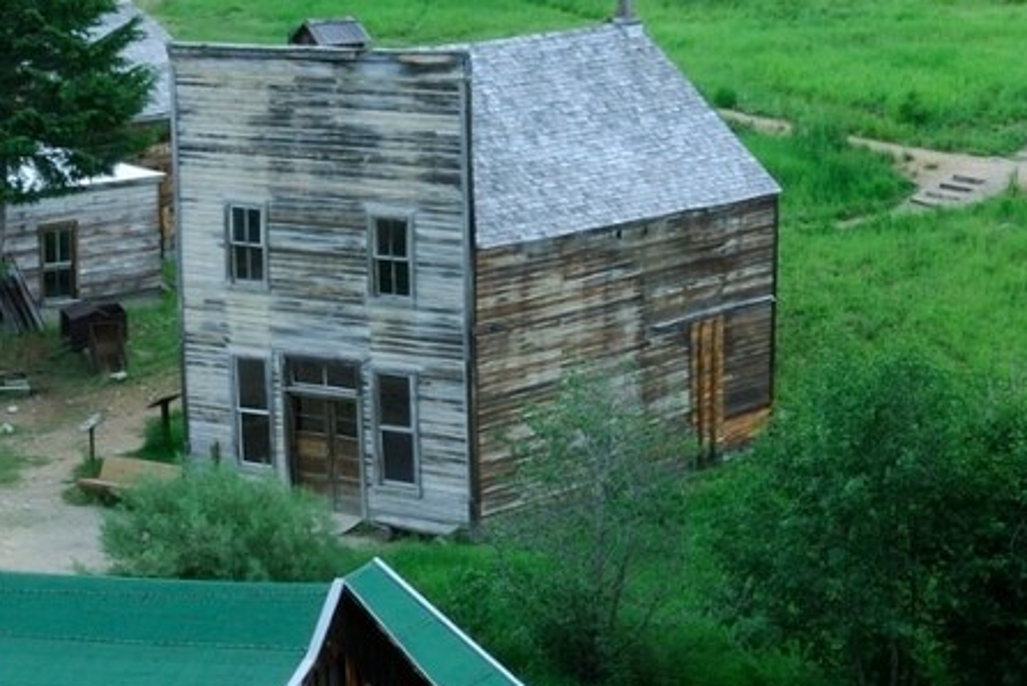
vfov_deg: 13.0
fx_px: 2997
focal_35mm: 105
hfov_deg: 19.4
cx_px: 401
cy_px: 519
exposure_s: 1.1
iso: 100
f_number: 22
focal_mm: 26
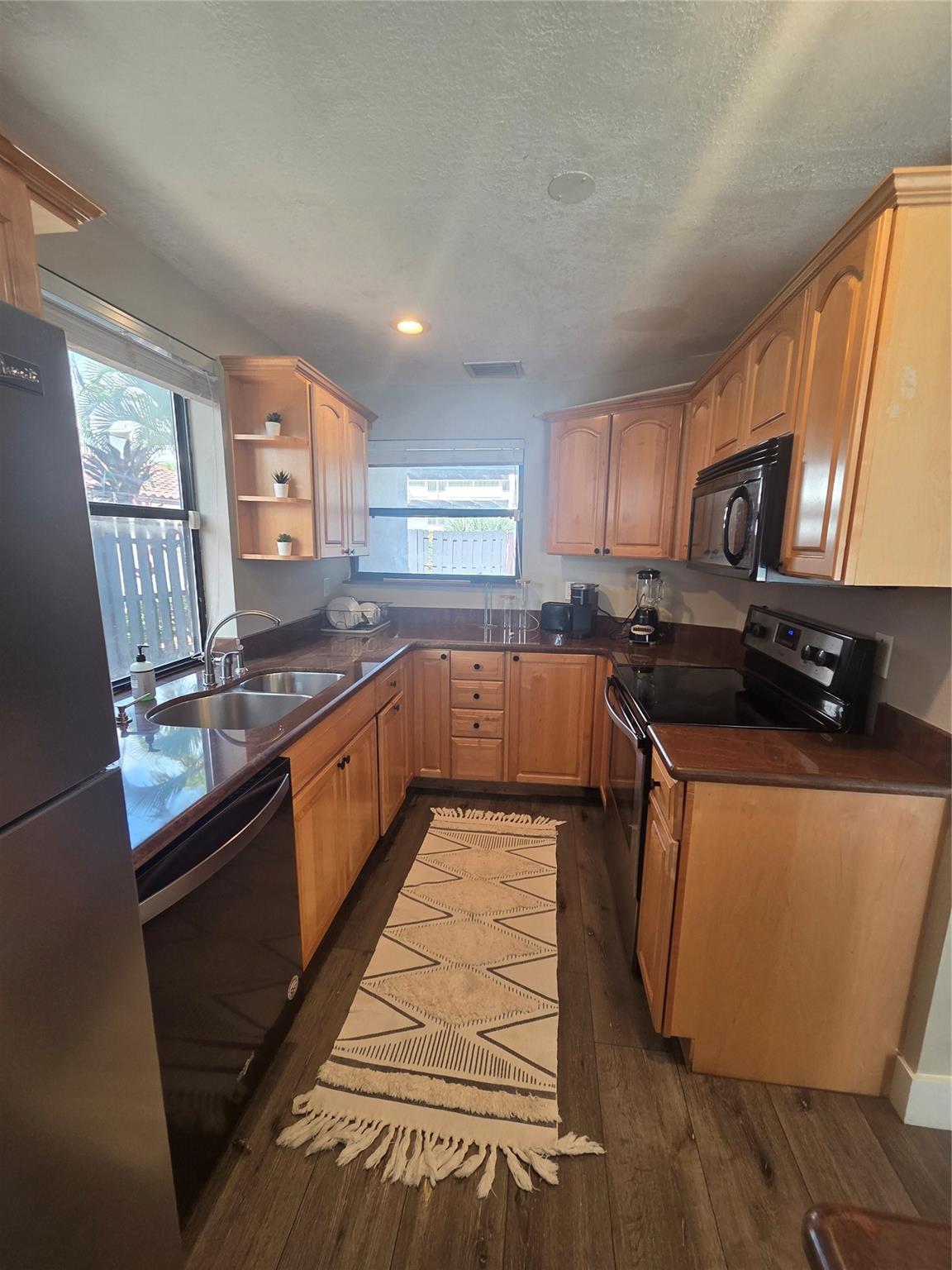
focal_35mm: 13
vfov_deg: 106.2
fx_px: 477
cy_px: 635
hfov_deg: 89.9
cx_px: 476
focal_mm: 2.2
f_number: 2.2
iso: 160
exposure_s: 1/60
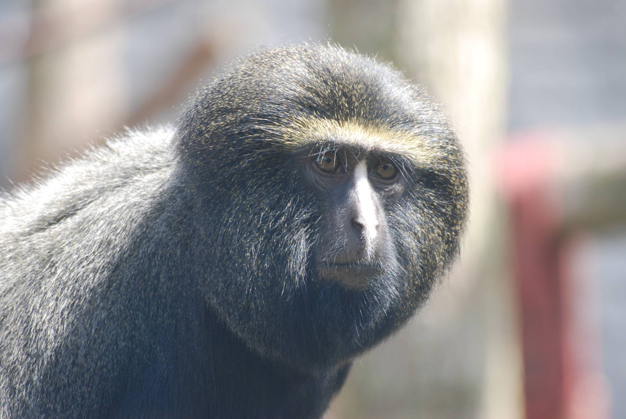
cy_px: 210
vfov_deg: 3.1
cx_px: 313
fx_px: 7834
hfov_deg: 4.6
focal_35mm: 450
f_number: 5.6
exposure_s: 1/125
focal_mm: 300
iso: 400
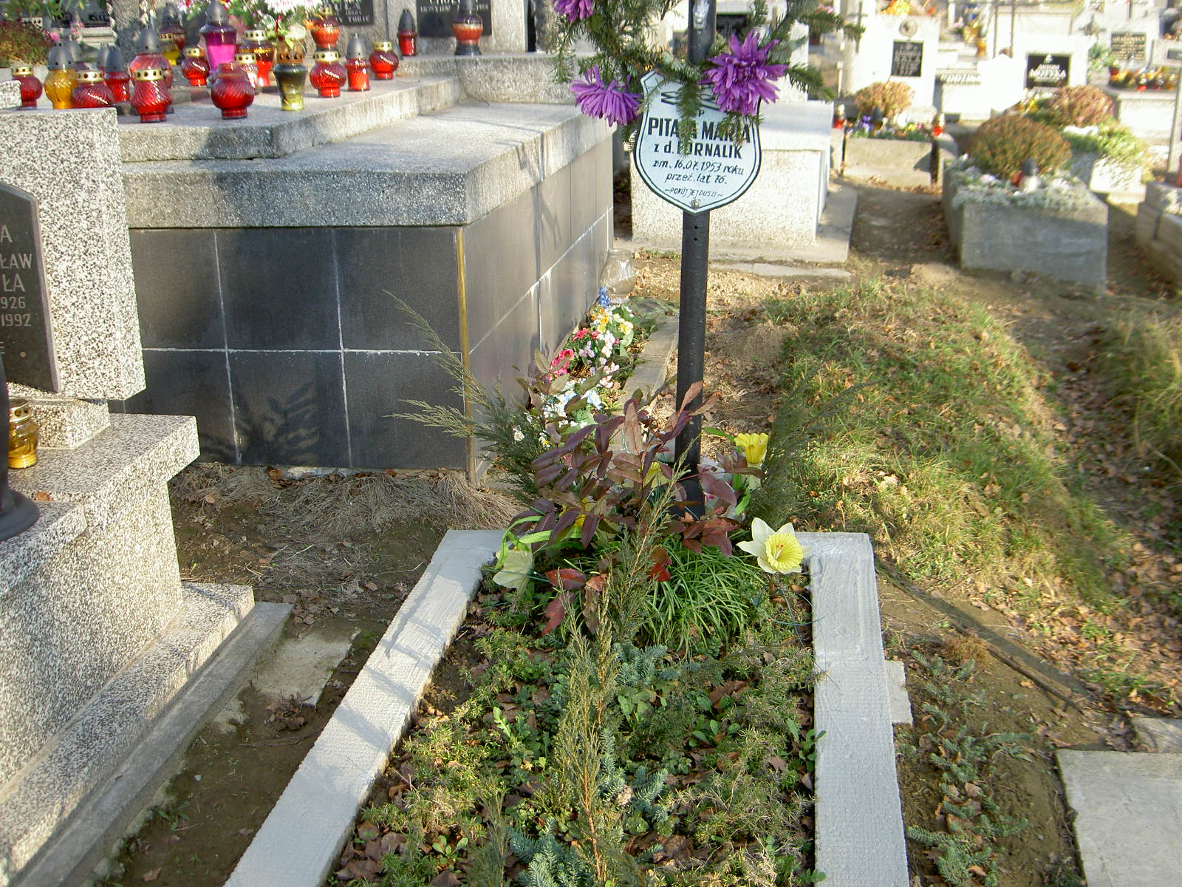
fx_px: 1332
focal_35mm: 39
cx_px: 591
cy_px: 444
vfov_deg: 36.8
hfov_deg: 47.9
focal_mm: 8
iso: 50
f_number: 2.8
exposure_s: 1/160
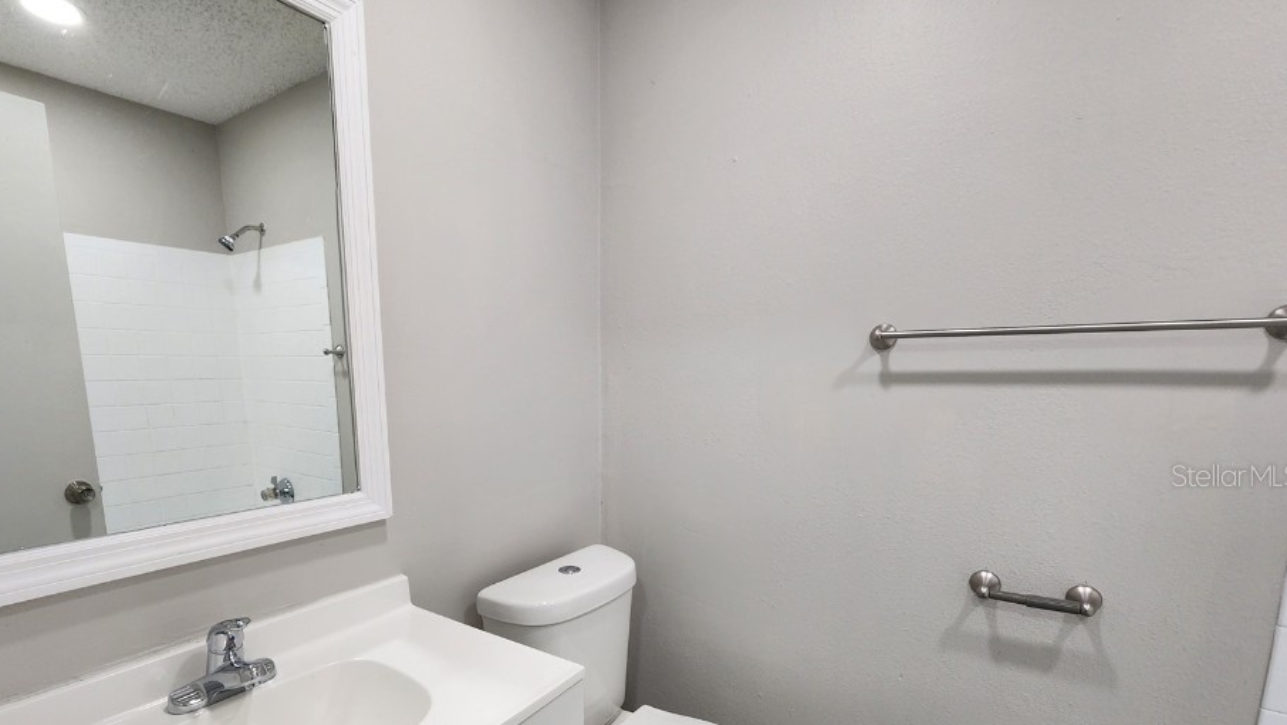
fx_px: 546
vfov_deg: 65.6
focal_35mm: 16
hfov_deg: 99.0
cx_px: 578
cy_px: 475
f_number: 2.2
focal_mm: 2.2
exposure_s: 1/60
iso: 160
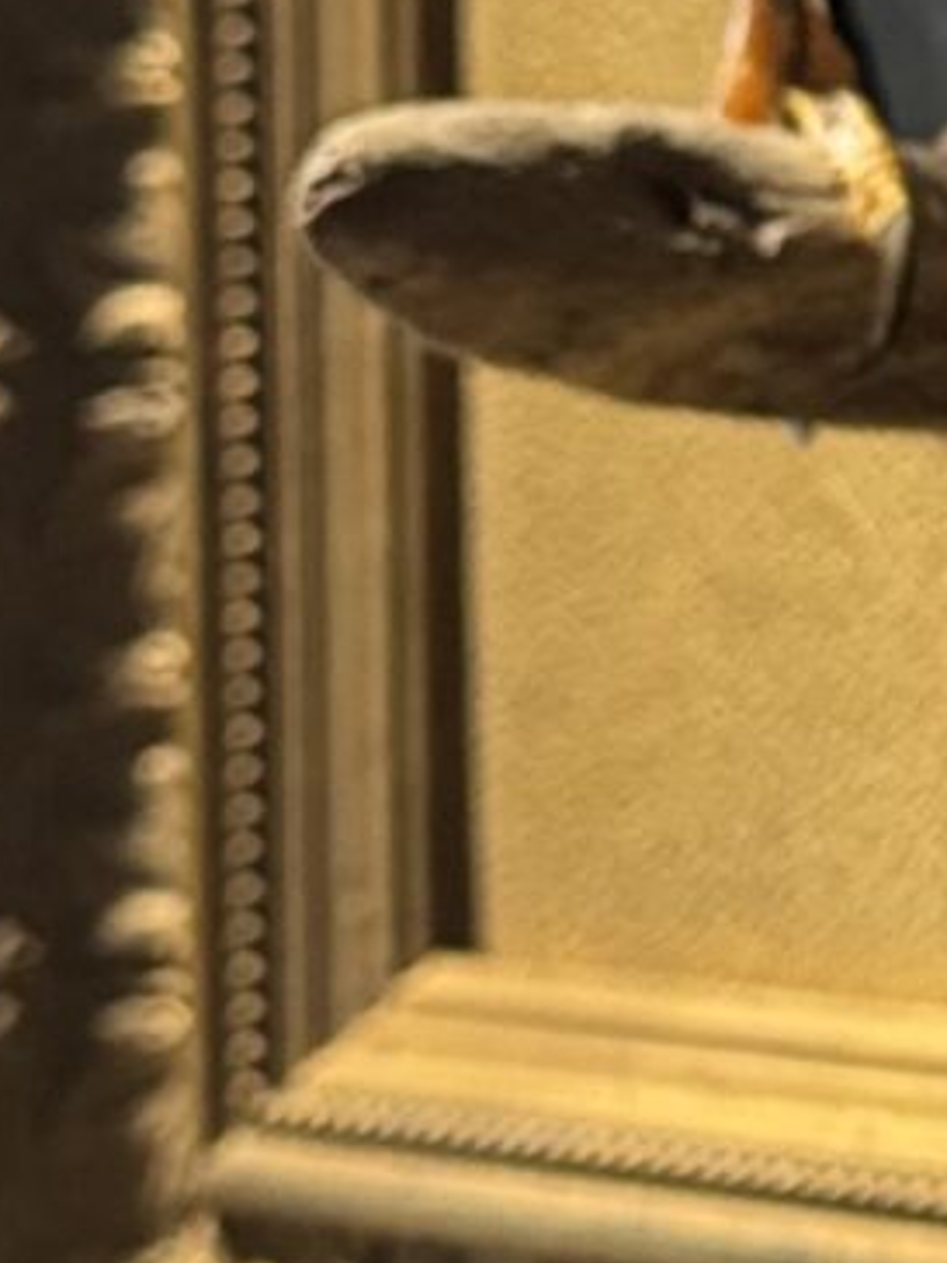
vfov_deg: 11.6
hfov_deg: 8.1
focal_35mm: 169
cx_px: 2224
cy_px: -49
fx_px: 6165
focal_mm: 6.76
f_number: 1.78
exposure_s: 1/60
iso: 640
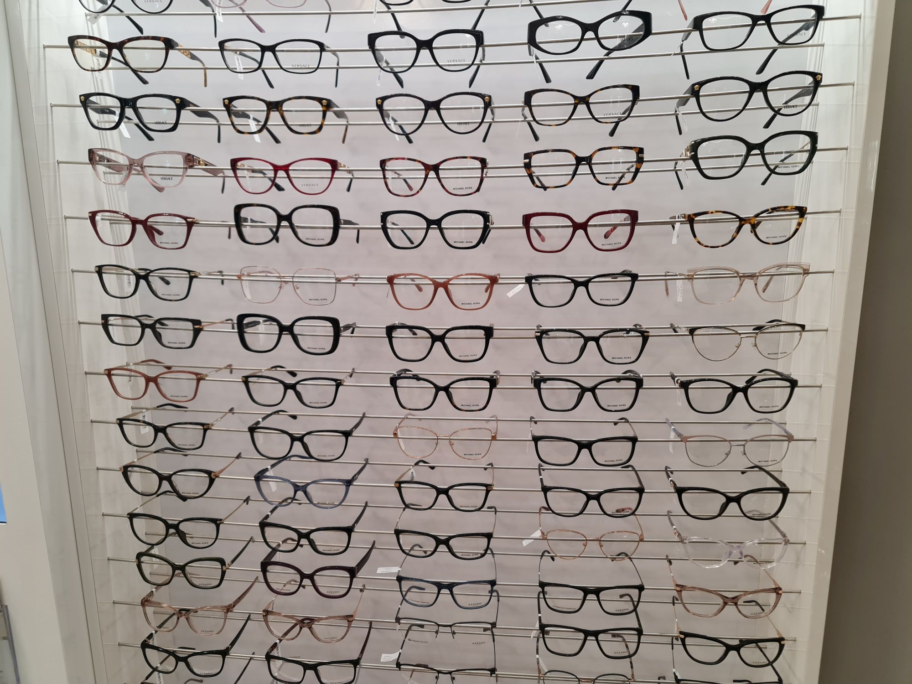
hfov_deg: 69.4
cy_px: 342
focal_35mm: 25
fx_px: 659
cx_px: 456
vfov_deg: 54.9
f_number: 1.8
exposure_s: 1/120
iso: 125
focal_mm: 7
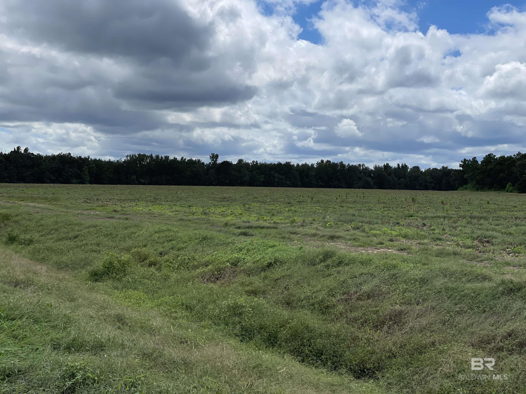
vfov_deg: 28.0
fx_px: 790
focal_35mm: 52
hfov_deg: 36.8
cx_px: 263
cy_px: 197
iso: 32
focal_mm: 6
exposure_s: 1/3690
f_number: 2
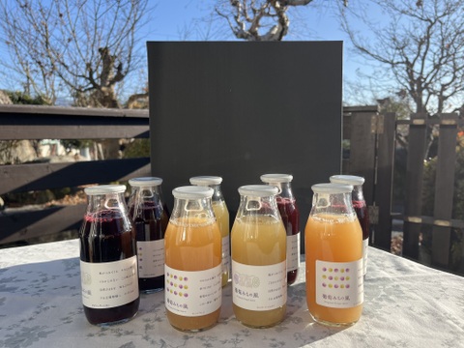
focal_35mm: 26
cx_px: 232
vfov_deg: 53.1
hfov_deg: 67.3
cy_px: 174
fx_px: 349
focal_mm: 5.1
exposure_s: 1/1721
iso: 50
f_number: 1.6
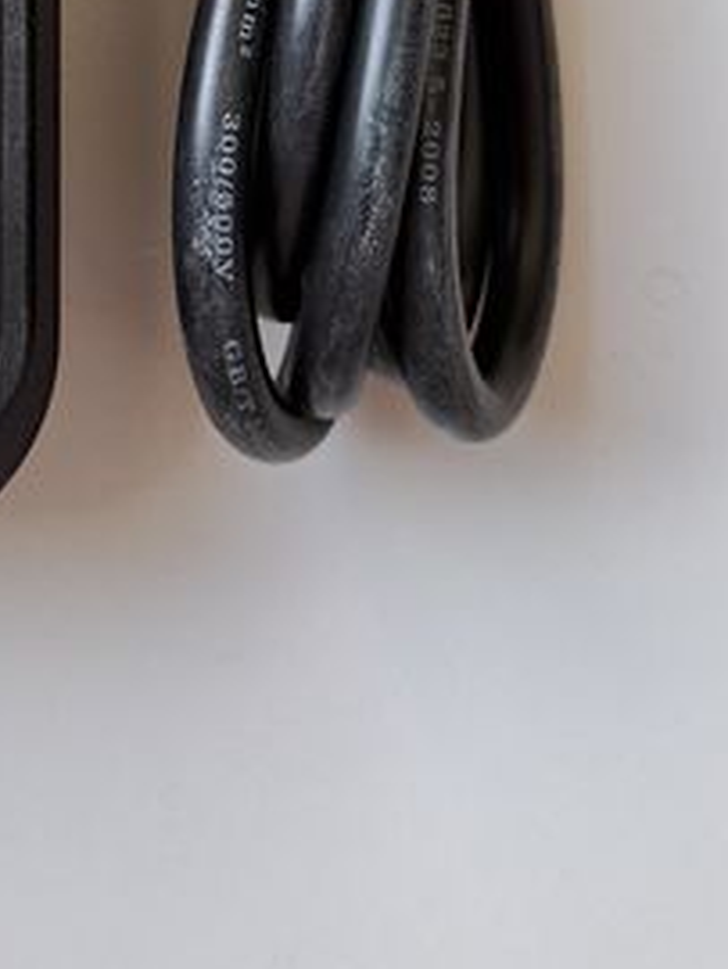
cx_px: -115
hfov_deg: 19.7
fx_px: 1988
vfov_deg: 23.7
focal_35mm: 71
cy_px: -337
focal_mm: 5.23
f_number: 1.8
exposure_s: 1/60
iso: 80
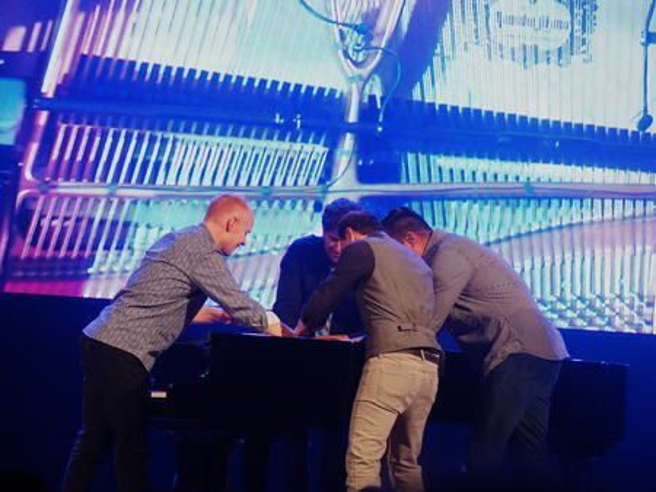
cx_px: 328
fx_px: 5119
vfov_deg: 5.5
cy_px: 246
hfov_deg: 7.3
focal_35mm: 270
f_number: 2.8
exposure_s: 1/100
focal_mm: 56.7
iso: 800
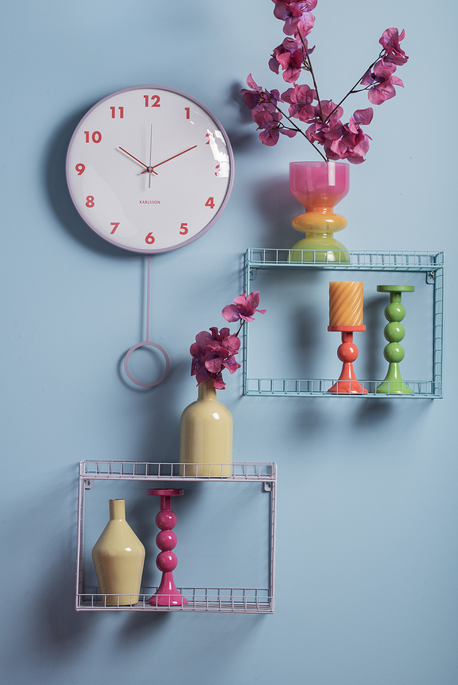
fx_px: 2096
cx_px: 229
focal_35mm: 110
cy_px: 342
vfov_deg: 18.6
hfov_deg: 12.5
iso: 100
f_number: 16
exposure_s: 1/125
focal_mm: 110
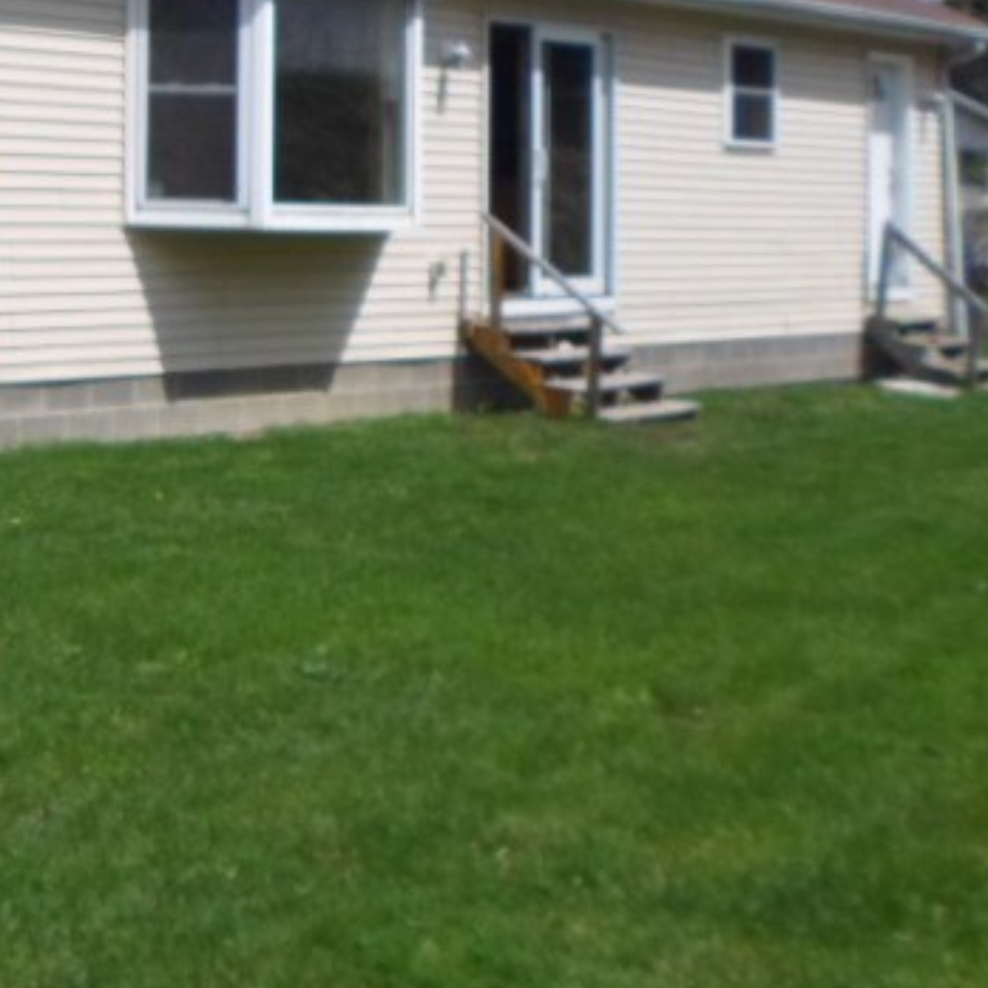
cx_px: -301
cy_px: 142
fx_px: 2099
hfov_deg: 23.4
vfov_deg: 25.8
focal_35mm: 65
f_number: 9.2
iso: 80
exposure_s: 1/180
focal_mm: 4.5
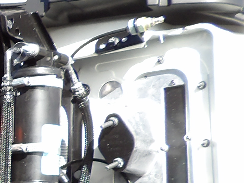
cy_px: 266
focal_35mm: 118
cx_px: -303
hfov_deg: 13.3
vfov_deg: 12.0
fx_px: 832
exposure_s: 1/266
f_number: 3.2
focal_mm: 4.3
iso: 100
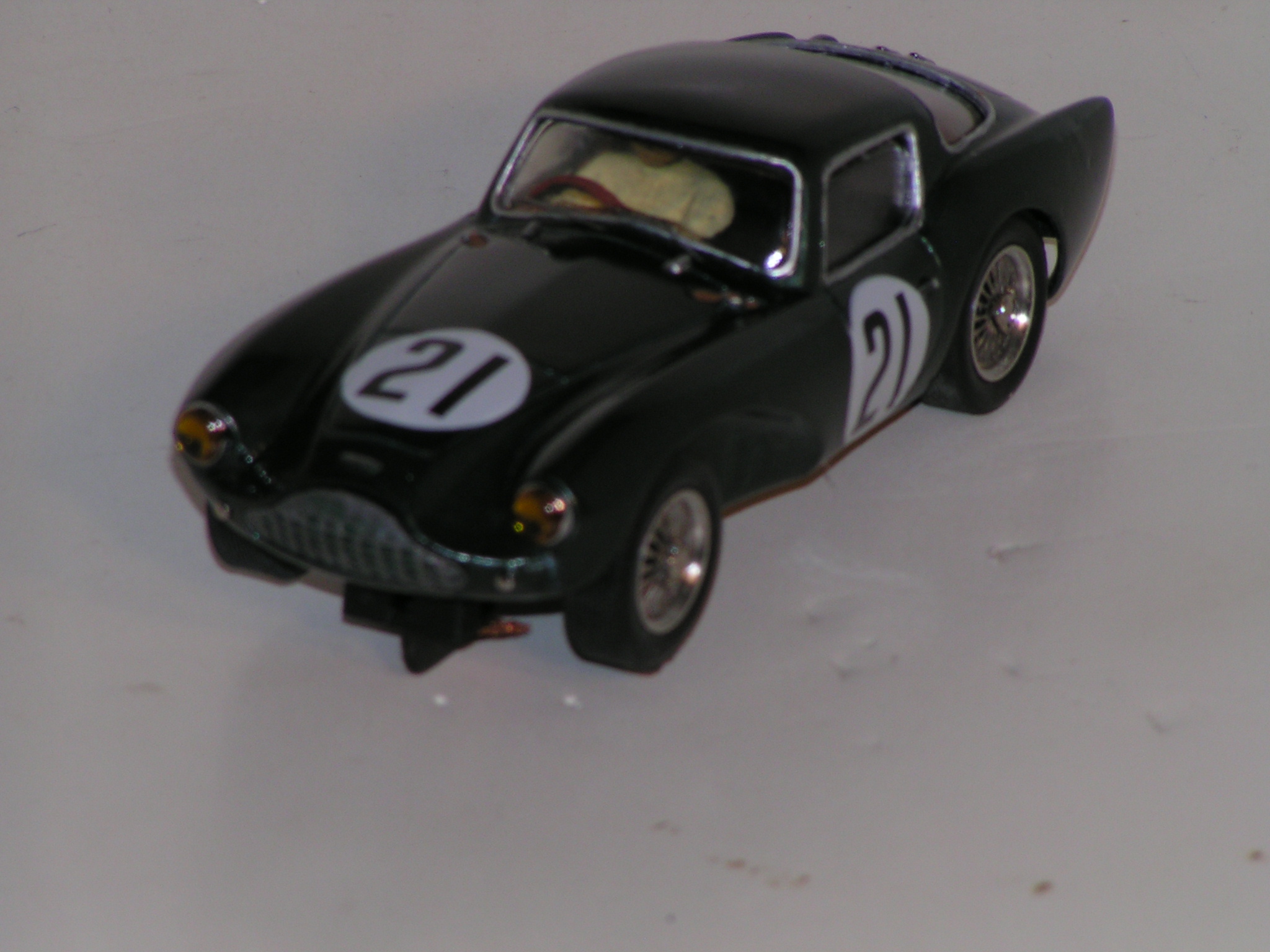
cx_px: 635
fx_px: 13024
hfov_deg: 5.6
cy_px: 476
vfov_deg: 4.2
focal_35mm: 355
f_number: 5.6
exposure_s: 1/400
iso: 50
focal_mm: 54.2
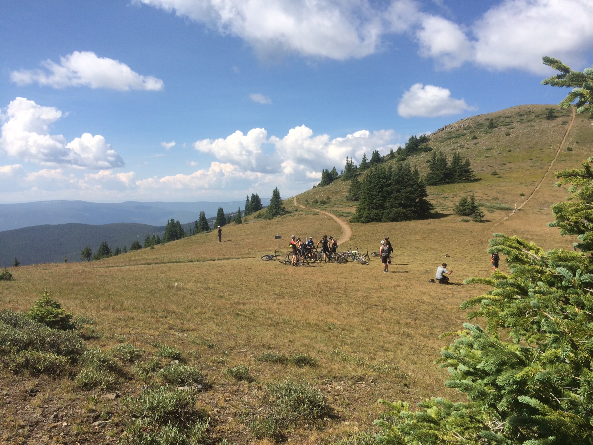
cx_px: 296
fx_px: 497
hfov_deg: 61.7
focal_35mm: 29
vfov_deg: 48.2
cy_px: 222
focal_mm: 4.15
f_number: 2.2
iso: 32
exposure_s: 1/2415
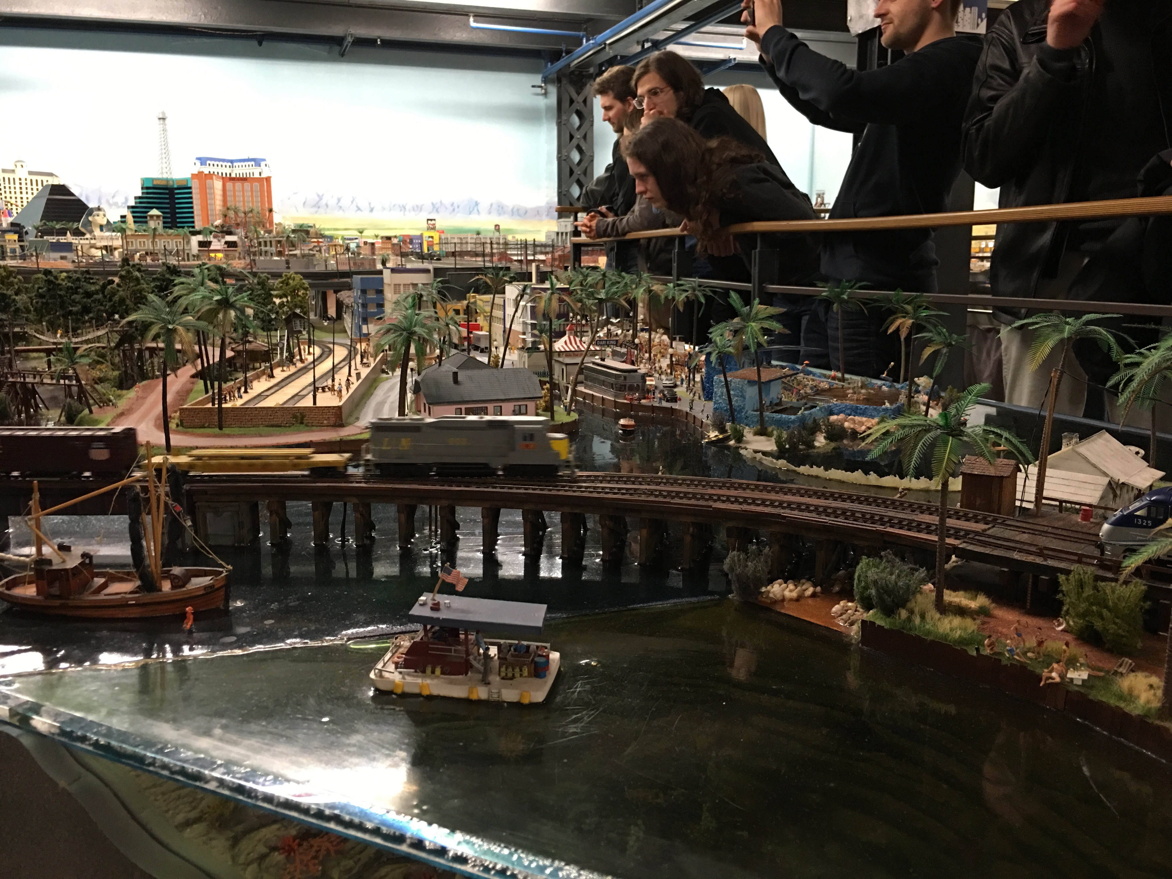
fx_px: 982
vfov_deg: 48.2
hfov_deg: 61.7
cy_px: 440
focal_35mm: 29
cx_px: 586
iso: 100
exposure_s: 1/10
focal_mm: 4.15
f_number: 2.2
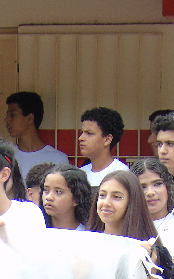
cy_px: 263
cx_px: 4
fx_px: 2034
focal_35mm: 268
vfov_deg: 7.8
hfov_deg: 4.9
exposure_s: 1/80
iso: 80
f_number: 4.7
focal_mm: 13
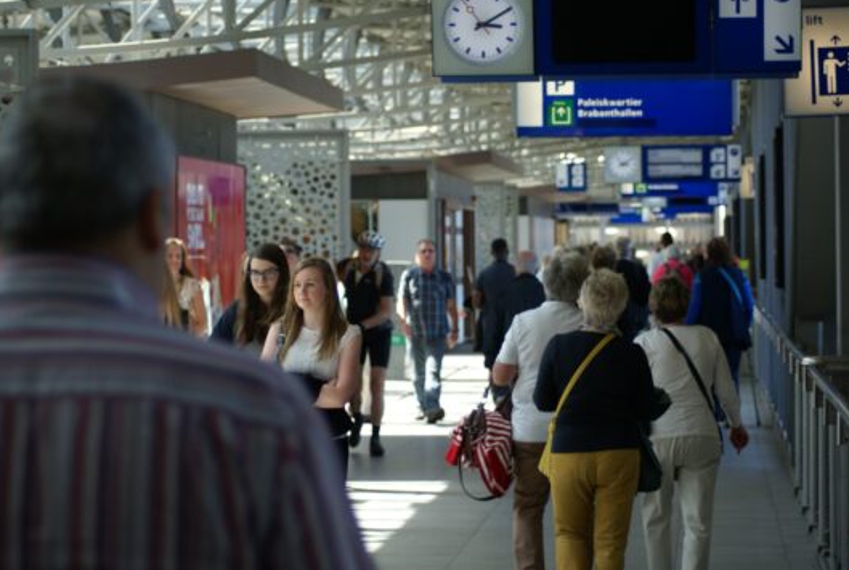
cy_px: 262
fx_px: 3014
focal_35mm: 128
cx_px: 374
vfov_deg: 10.8
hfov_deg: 16.0
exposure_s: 1/125
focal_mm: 75
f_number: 4
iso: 160
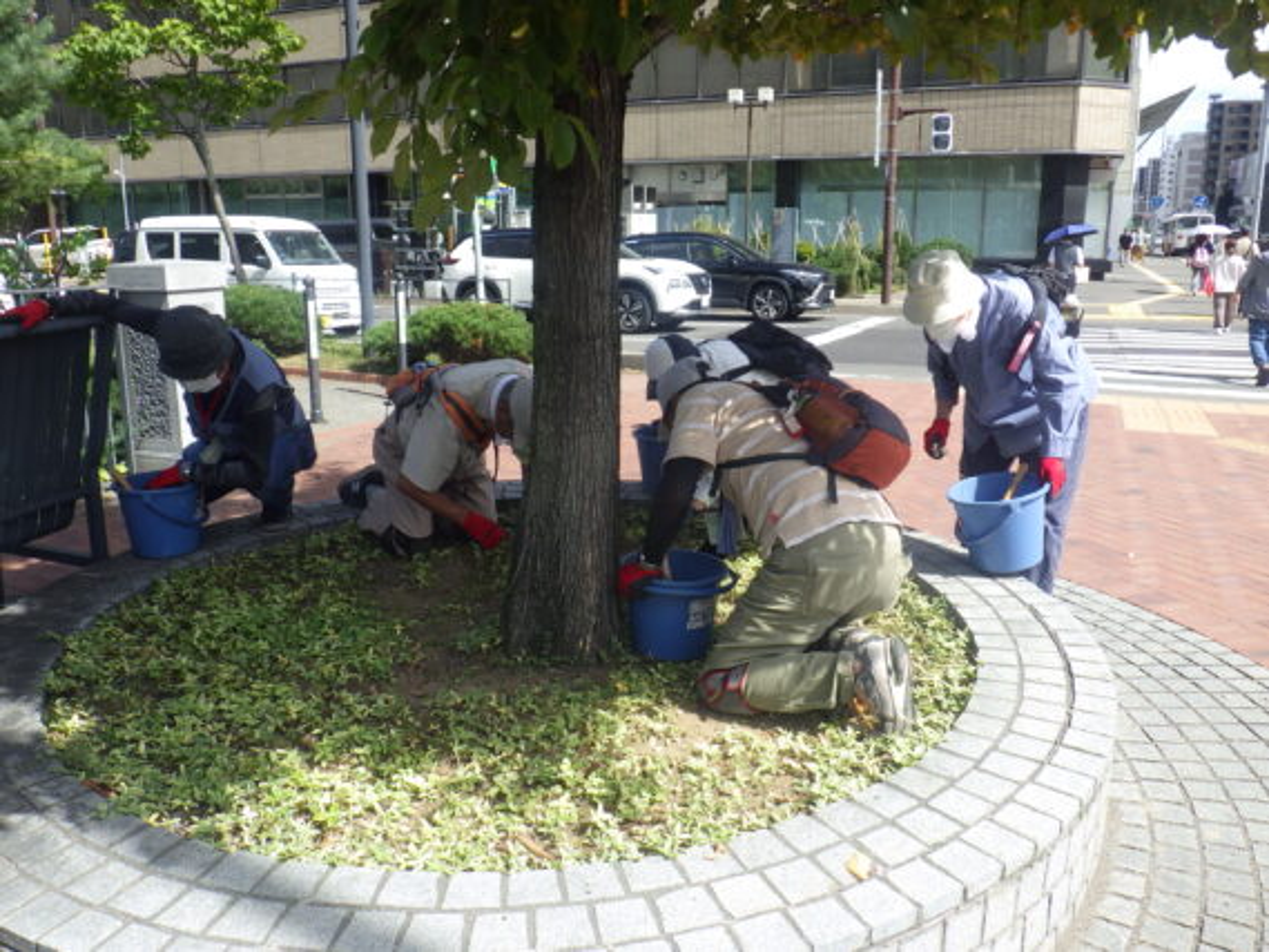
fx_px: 1027
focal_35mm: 28
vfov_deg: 49.8
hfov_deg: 63.4
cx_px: 634
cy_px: 476
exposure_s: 1/500
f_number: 4.2
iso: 125
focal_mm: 5
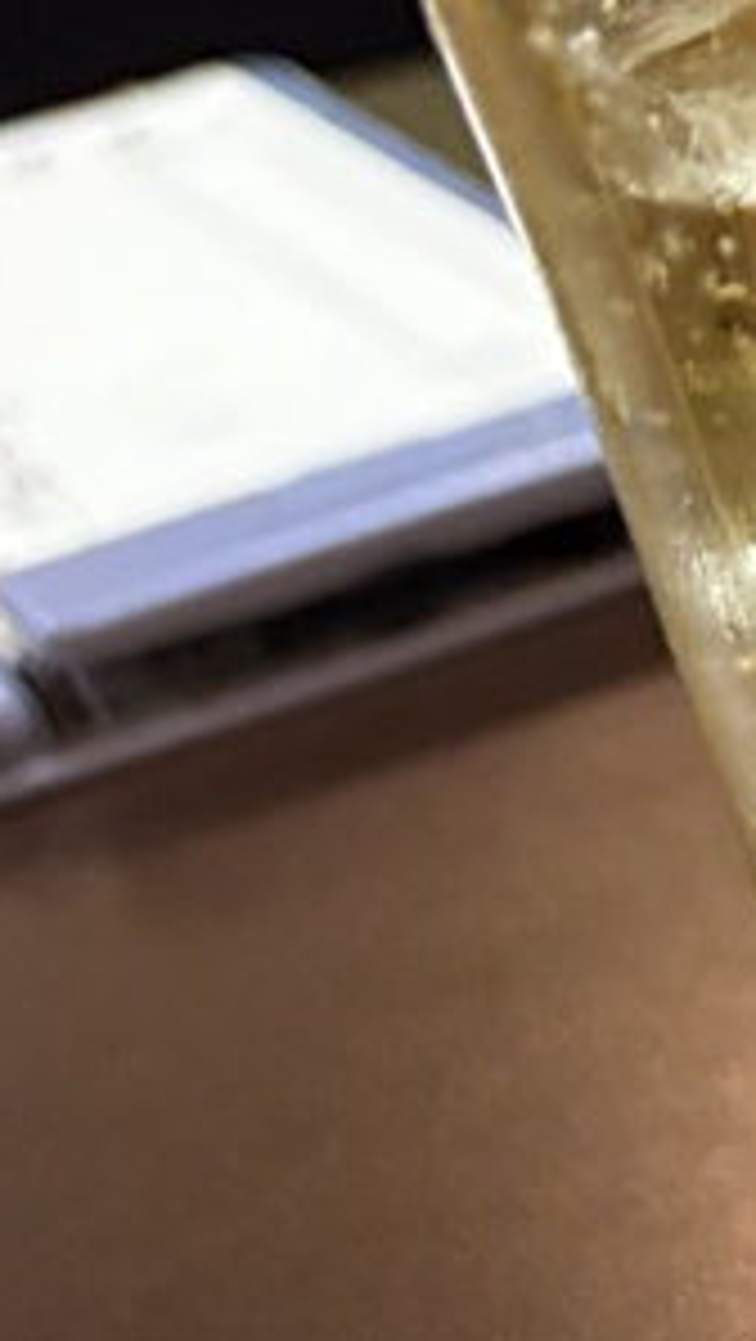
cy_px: 261
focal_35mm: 114
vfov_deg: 18.6
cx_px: 2470
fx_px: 4056
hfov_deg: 8.4
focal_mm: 5.96
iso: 320
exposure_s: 1/60
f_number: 1.6
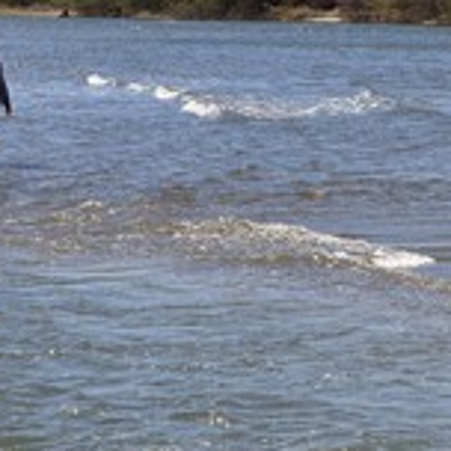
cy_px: 246
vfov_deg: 10.7
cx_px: 487
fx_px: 2417
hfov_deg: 10.5
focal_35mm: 164
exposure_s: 1/400
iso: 200
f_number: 11
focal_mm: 70
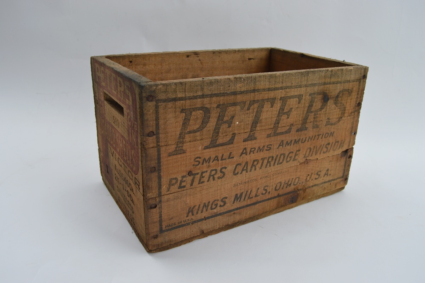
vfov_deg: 45.6
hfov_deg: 64.6
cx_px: 212
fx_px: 336
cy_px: 142
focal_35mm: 28
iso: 100
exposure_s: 1/125
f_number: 5
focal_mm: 19
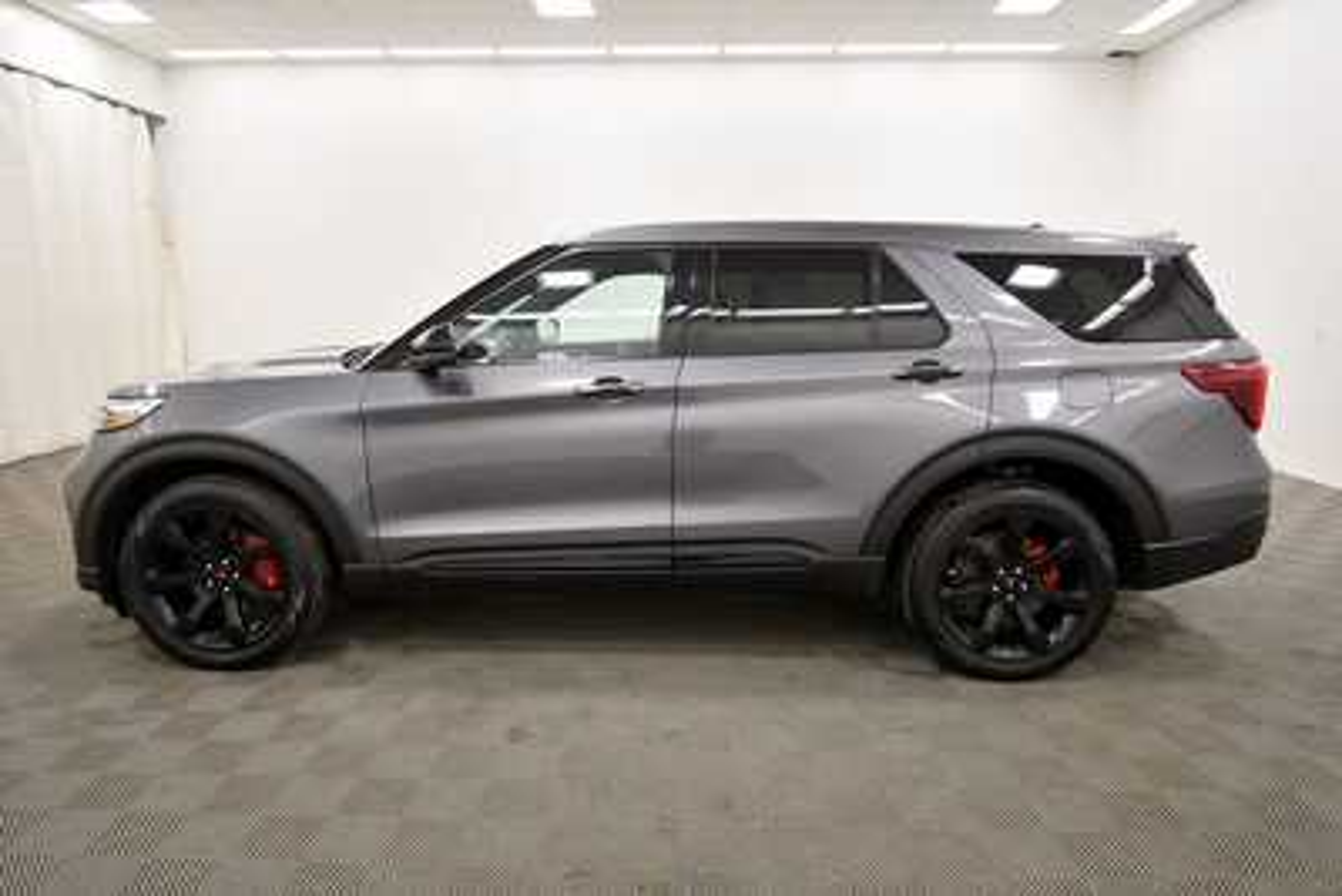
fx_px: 820
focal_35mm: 22
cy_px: 448
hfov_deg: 78.6
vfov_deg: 57.3
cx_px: 671
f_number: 5
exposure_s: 1/125
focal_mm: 15
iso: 900
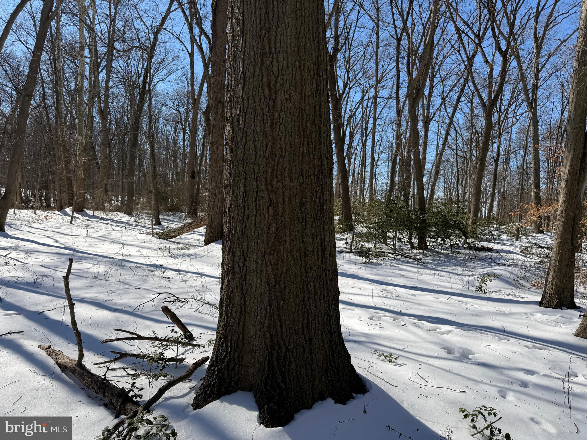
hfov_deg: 71.6
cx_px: 294
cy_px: 220
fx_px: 407
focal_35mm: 24
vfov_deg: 56.8
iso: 80
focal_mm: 6.76
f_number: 1.78
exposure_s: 1/6711
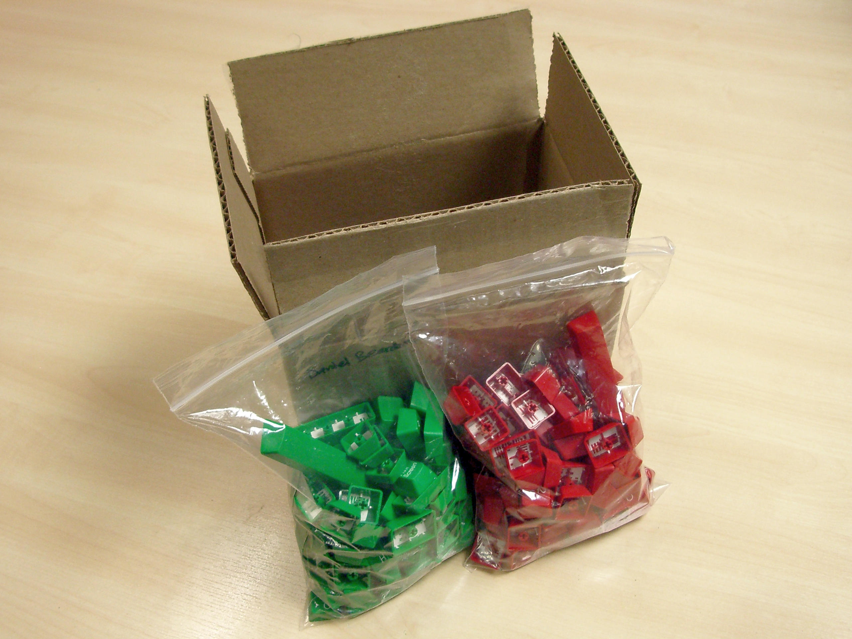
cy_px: 320
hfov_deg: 45.8
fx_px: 1009
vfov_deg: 35.1
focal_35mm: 41
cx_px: 426
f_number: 2.8
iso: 200
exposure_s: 1/30
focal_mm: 6.8
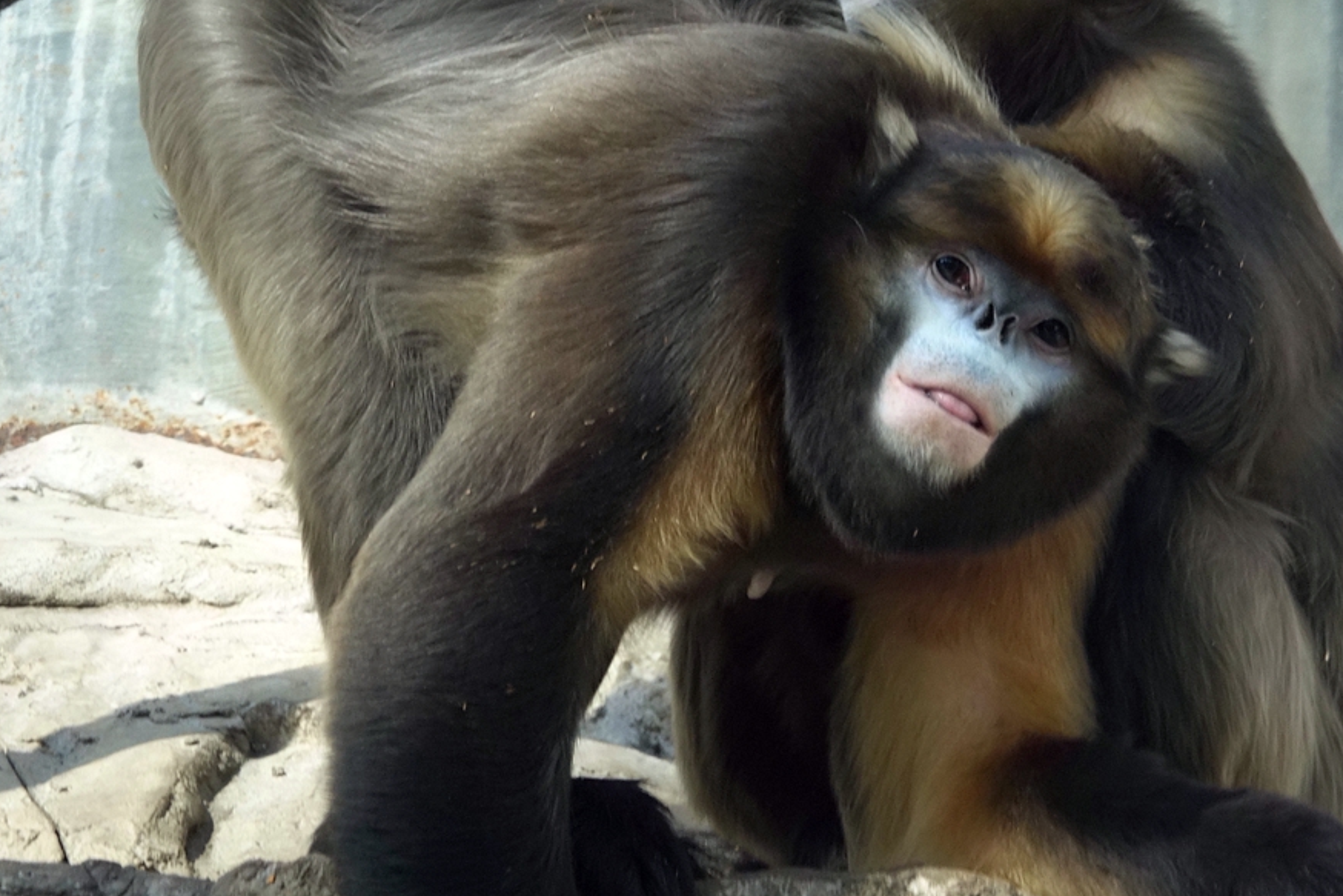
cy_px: 486
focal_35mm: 805
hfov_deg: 2.6
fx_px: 30034
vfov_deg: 1.7
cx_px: 825
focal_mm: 171.89
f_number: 4
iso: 250
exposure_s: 1/250
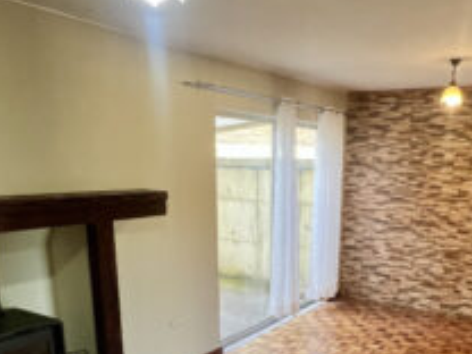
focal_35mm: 25
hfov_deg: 68.8
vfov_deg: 50.8
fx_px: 341
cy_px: 293
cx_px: 281
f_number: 1.8
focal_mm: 1.57
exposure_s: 1/100
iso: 200
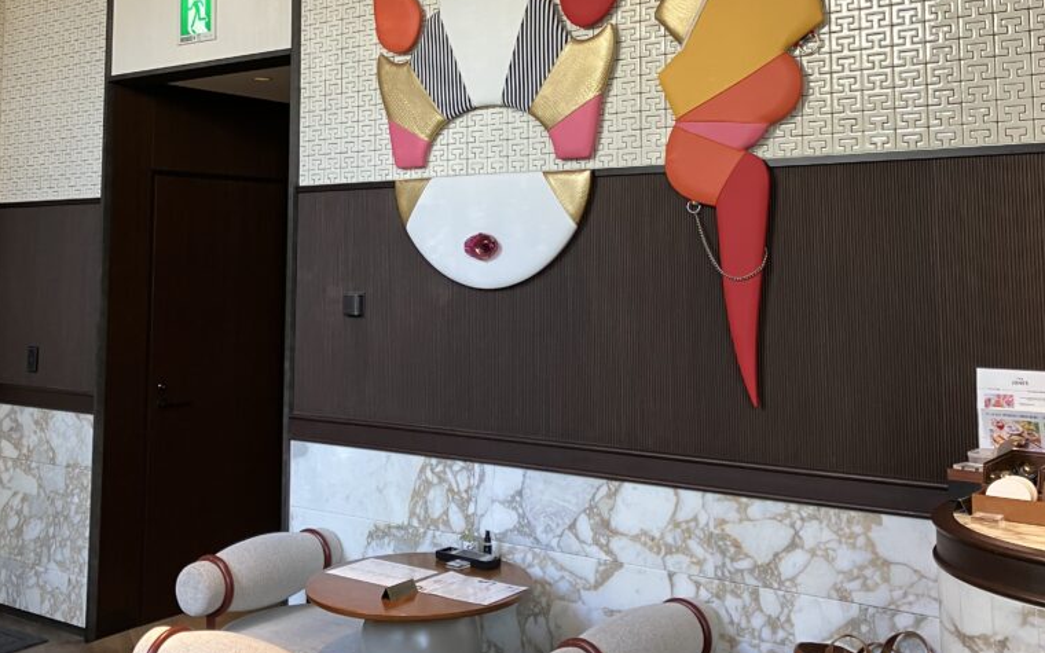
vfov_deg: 31.4
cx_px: 520
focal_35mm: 40
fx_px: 1139
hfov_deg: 49.3
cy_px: 166
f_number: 1.8
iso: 80
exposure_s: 1/78
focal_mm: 3.99
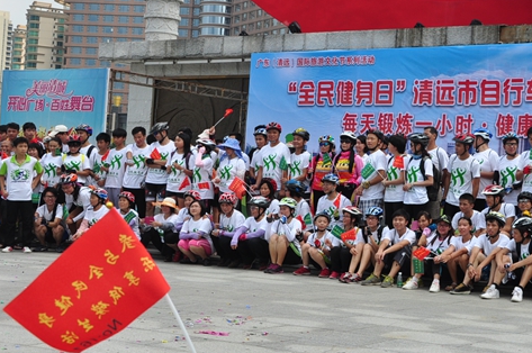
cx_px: 449
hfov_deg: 29.6
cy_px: 140
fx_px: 974
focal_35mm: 66
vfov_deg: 20.5
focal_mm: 26
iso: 200
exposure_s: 1/400
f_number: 9
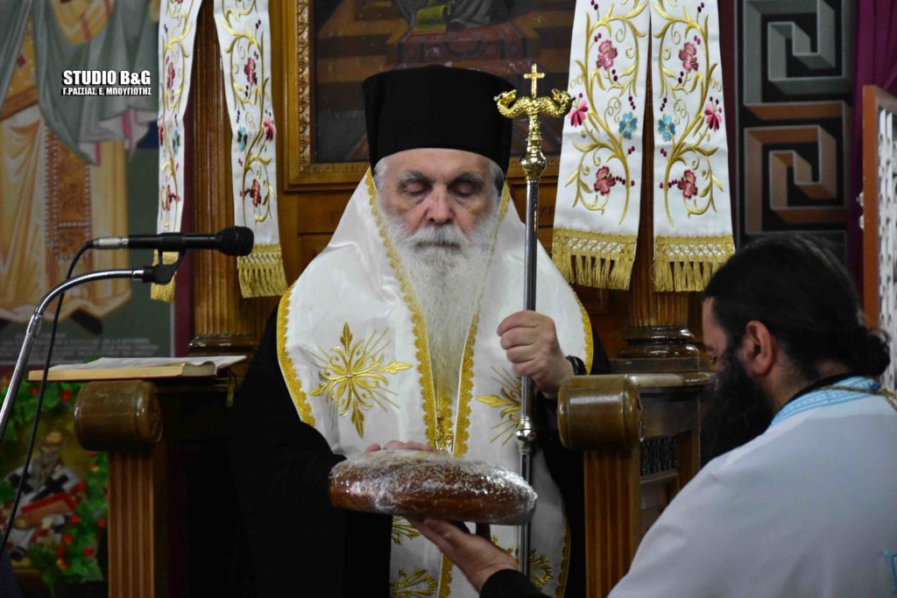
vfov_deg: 11.4
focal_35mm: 120
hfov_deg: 17.1
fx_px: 2990
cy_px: 299
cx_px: 448
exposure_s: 1/125
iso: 5000
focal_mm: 80
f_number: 5.3
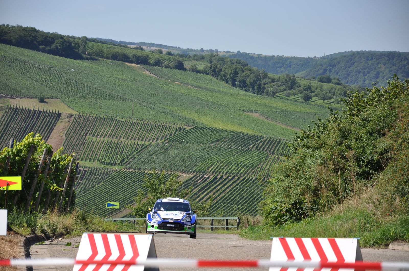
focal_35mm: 158
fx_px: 1787
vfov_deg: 8.7
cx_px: 204
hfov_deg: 13.1
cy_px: 136
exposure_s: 1/640
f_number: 6.3
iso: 200
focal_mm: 105
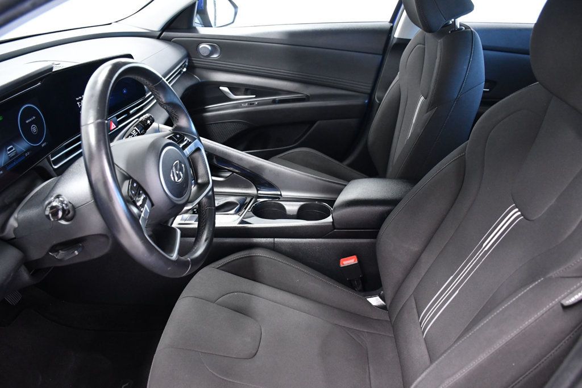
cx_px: 291
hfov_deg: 67.4
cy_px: 194
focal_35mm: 27
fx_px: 436
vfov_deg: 47.9
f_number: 4
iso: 2500
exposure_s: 1/60
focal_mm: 18
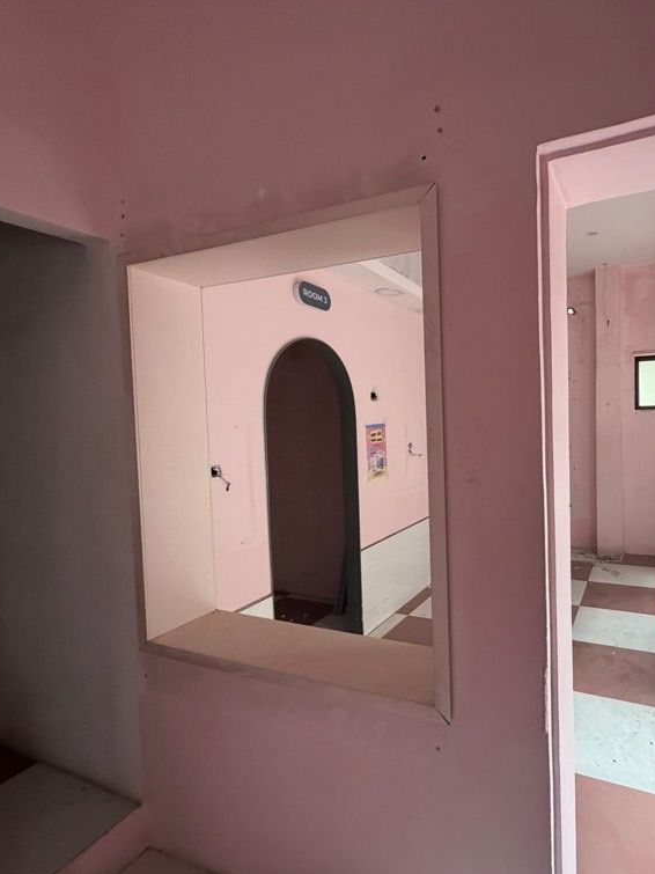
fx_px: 479
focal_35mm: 19
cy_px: 442
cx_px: 444
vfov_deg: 84.7
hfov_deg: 66.5
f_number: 2.2
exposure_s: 1/105
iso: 320
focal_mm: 2.22
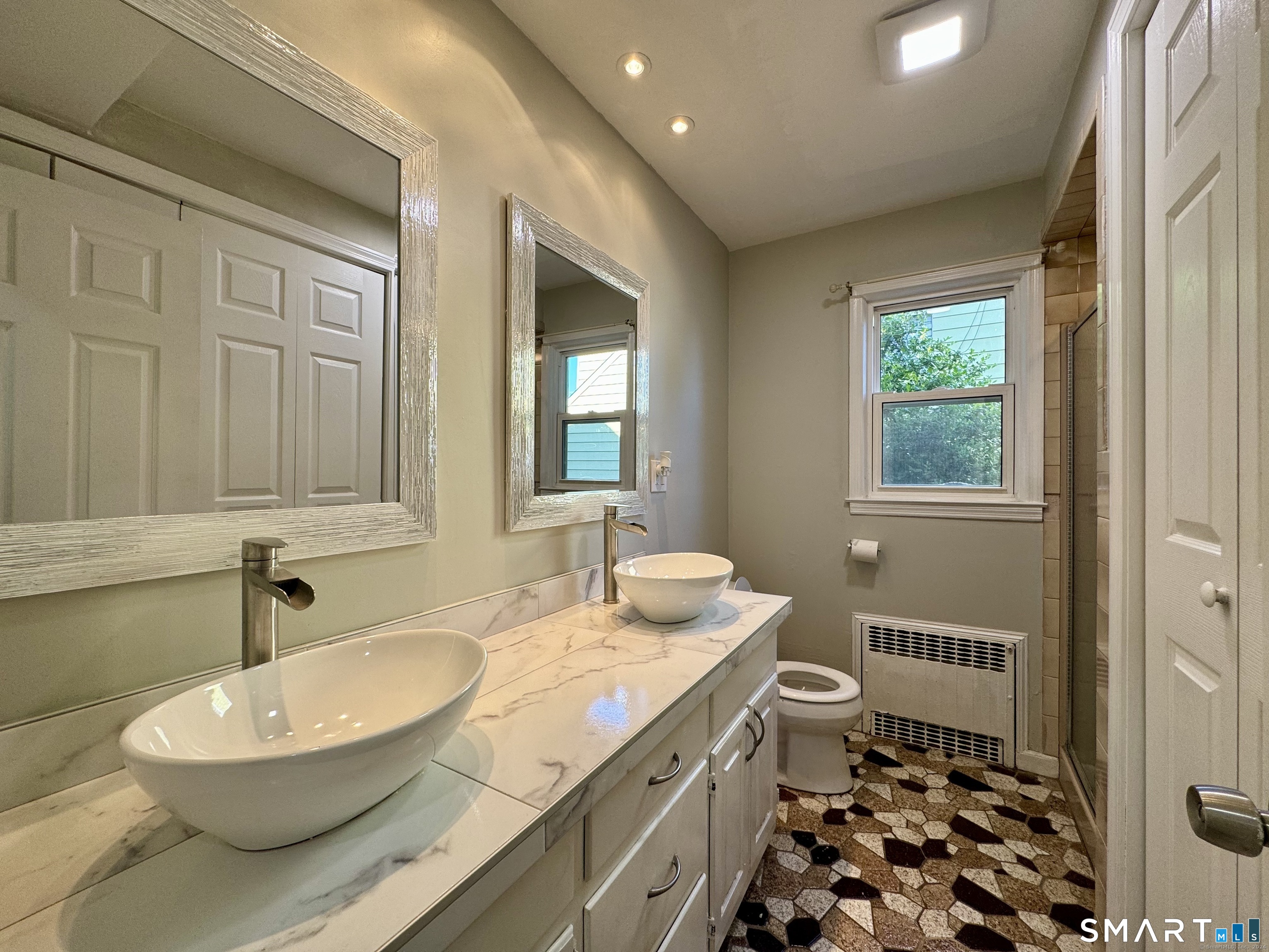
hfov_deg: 102.1
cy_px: 476
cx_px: 634
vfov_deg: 85.7
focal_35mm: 14
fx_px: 513
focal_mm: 2.22
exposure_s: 1/120
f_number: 2.2
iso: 64
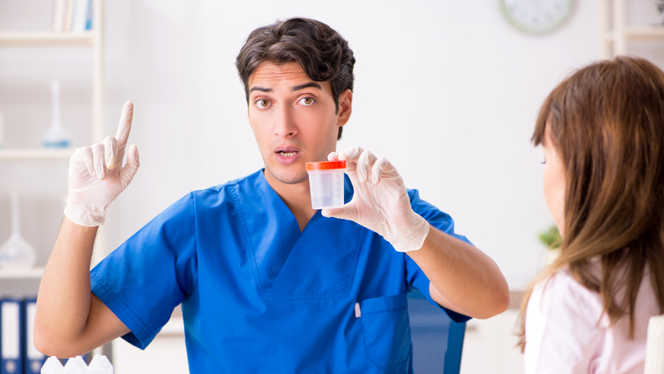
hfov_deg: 19.3
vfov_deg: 10.9
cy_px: 219
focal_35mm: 111
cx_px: 331
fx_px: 1954
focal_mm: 105
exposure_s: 1/100
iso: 100
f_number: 5
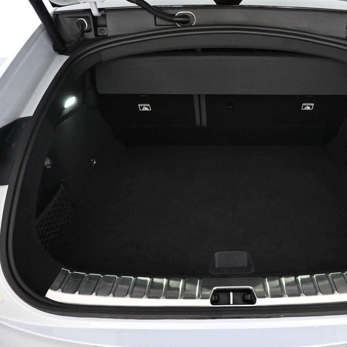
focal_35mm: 31
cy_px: 175
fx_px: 352
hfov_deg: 51.4
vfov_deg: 52.5
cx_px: 235
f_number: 3.5
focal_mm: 16
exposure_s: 1/100
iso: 4000
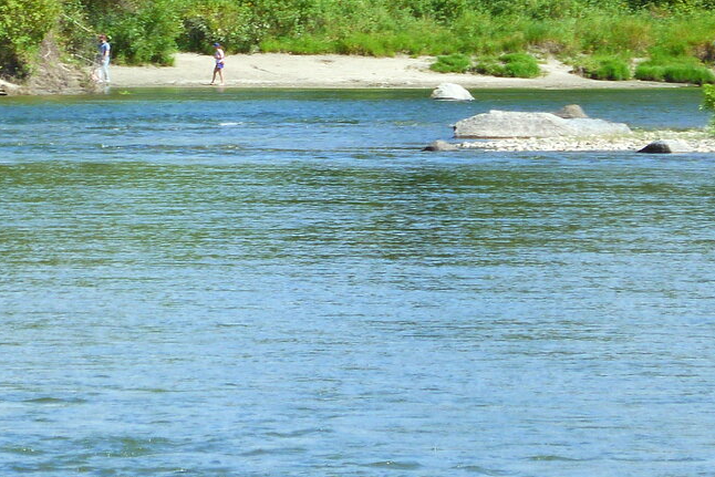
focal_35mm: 515
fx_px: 10230
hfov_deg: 4.0
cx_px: 262
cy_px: -46
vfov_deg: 2.7
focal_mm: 36
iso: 100
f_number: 5.9
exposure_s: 1/125
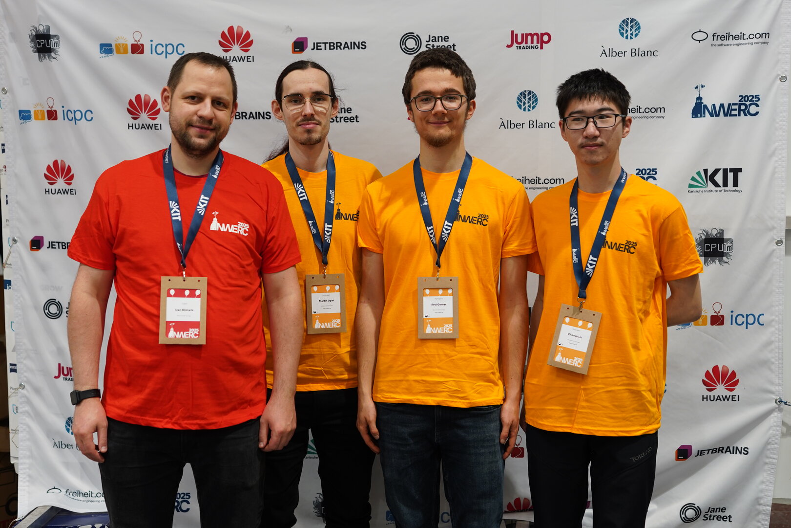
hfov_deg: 39.6
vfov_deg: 27.0
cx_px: 396
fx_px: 1099
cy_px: 264
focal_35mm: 50
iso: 640
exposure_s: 1/50
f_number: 2.8
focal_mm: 50
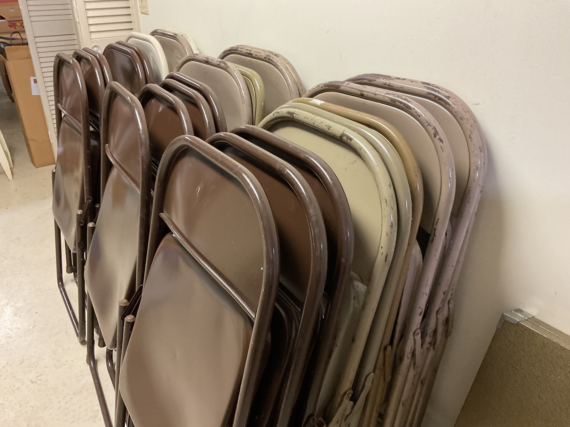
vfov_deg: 48.2
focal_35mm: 29
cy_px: 214
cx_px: 285
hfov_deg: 61.7
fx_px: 478
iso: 250
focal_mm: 3
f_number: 1.8
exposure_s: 1/60
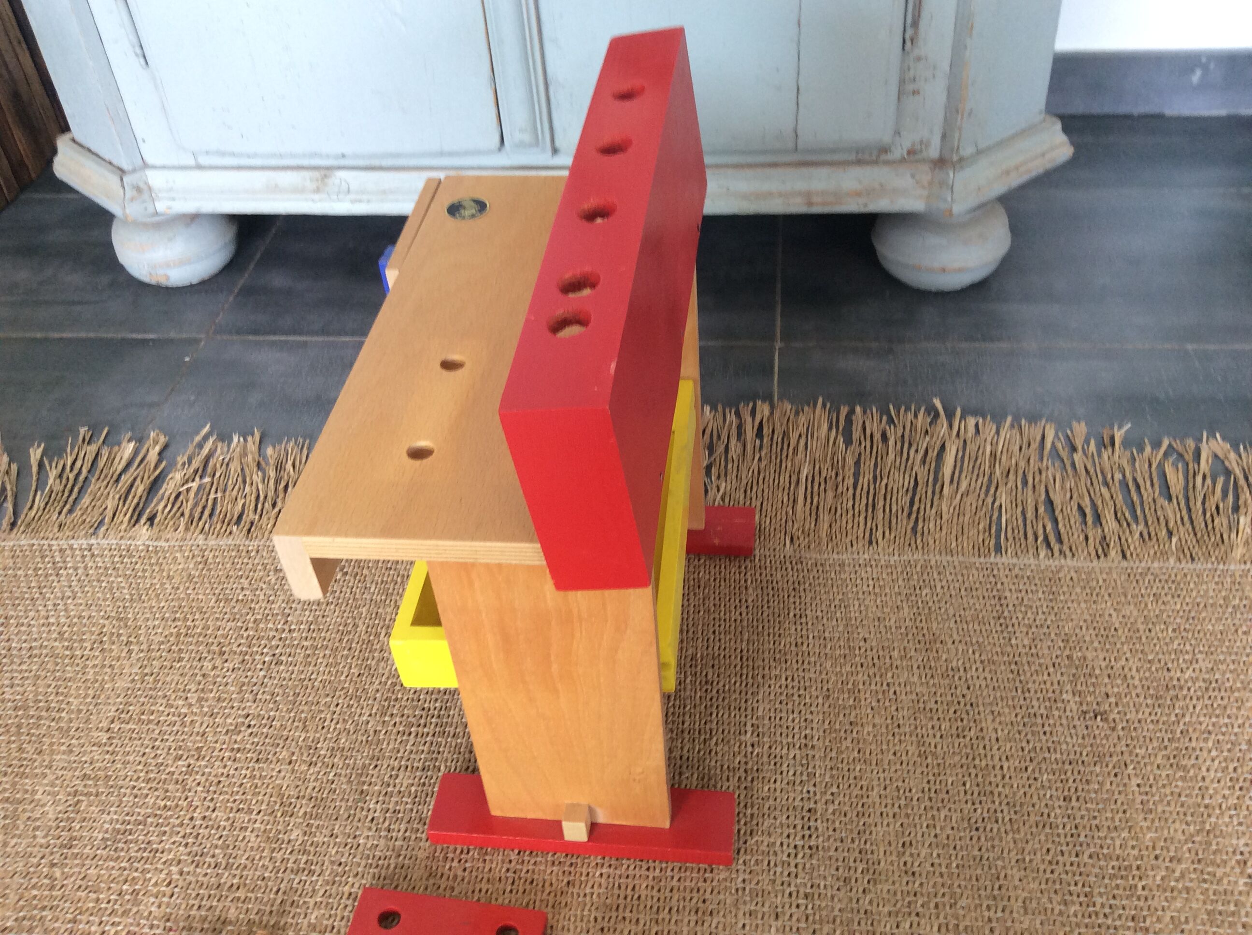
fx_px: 1156
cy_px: 468
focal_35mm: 32
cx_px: 626
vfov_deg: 44.1
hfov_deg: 56.9
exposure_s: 1/25
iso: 64
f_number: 2.4
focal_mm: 3.3
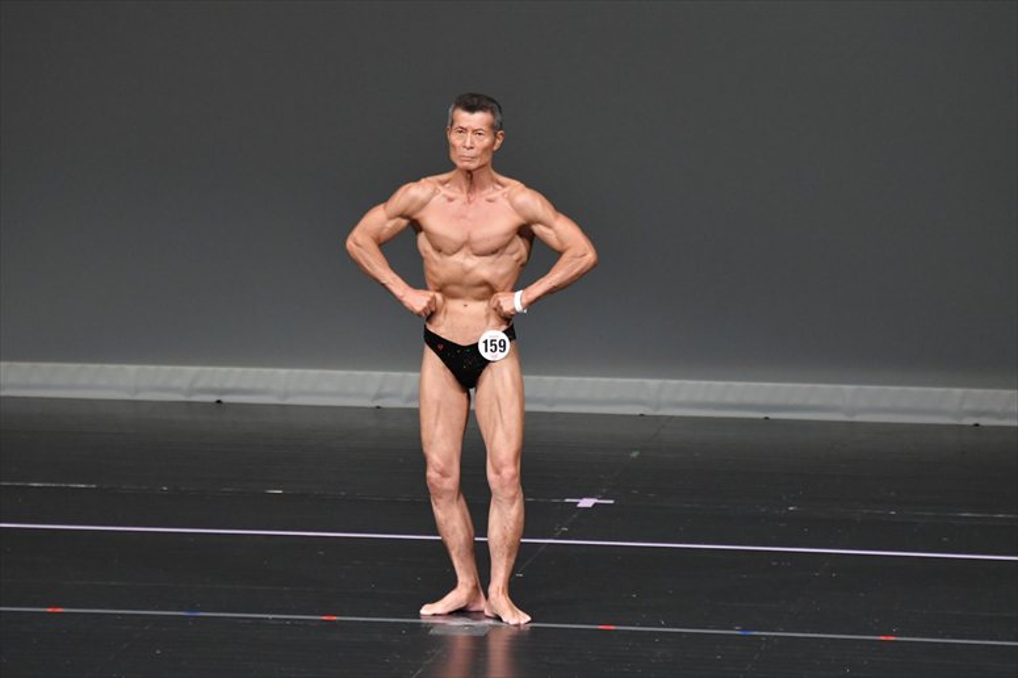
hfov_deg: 6.5
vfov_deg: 4.4
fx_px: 8903
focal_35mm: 315
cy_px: 339
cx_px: 509
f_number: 5.6
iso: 4000
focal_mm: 210
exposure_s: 1/400
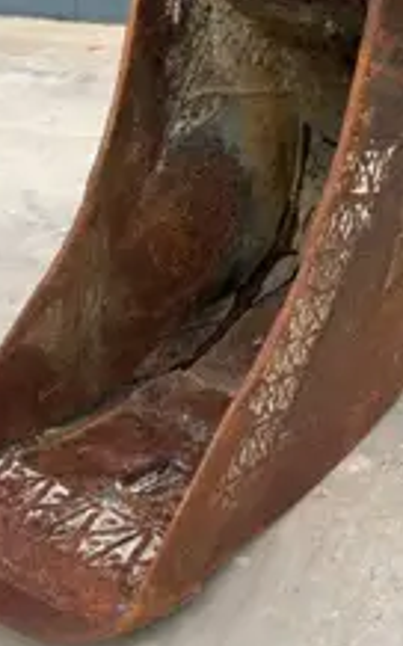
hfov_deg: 23.1
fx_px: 985
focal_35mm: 56
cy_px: 237
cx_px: 204
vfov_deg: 36.1
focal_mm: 6.76
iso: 64
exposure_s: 1/1048
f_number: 1.78
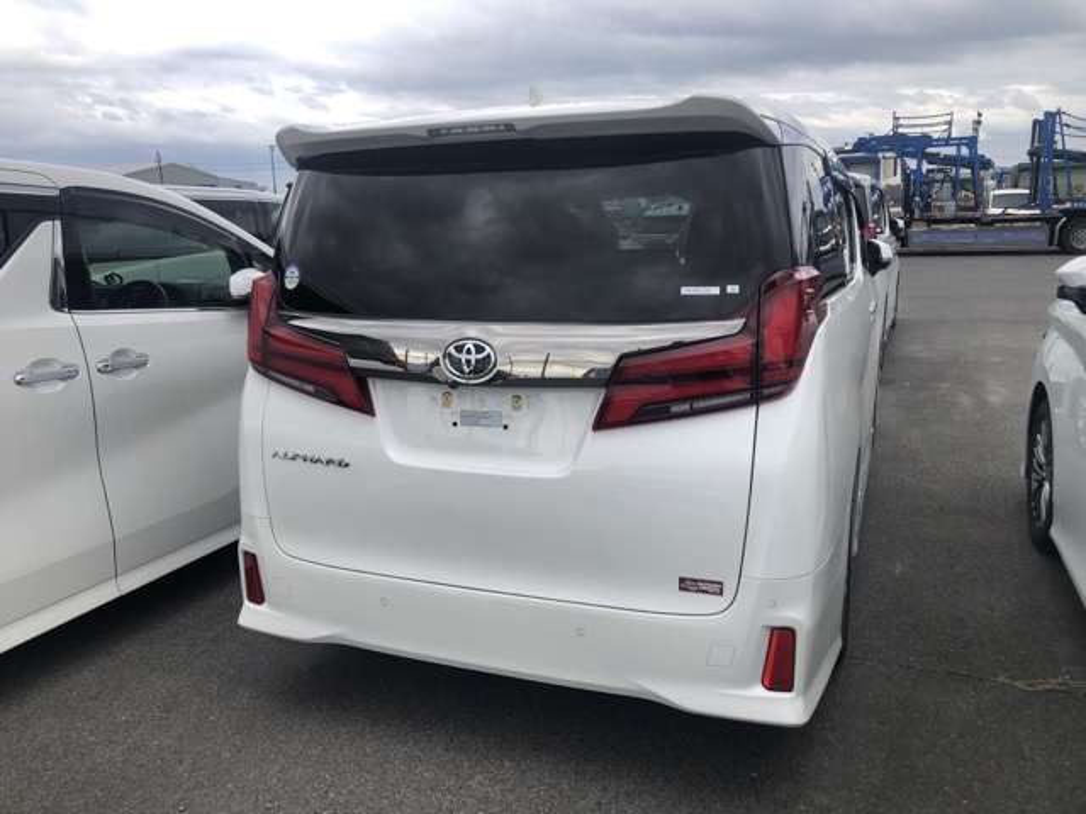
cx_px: 543
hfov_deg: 63.4
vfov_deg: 49.7
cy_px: 407
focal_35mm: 28
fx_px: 878
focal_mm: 3.99
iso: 20
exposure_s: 1/774
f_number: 1.8
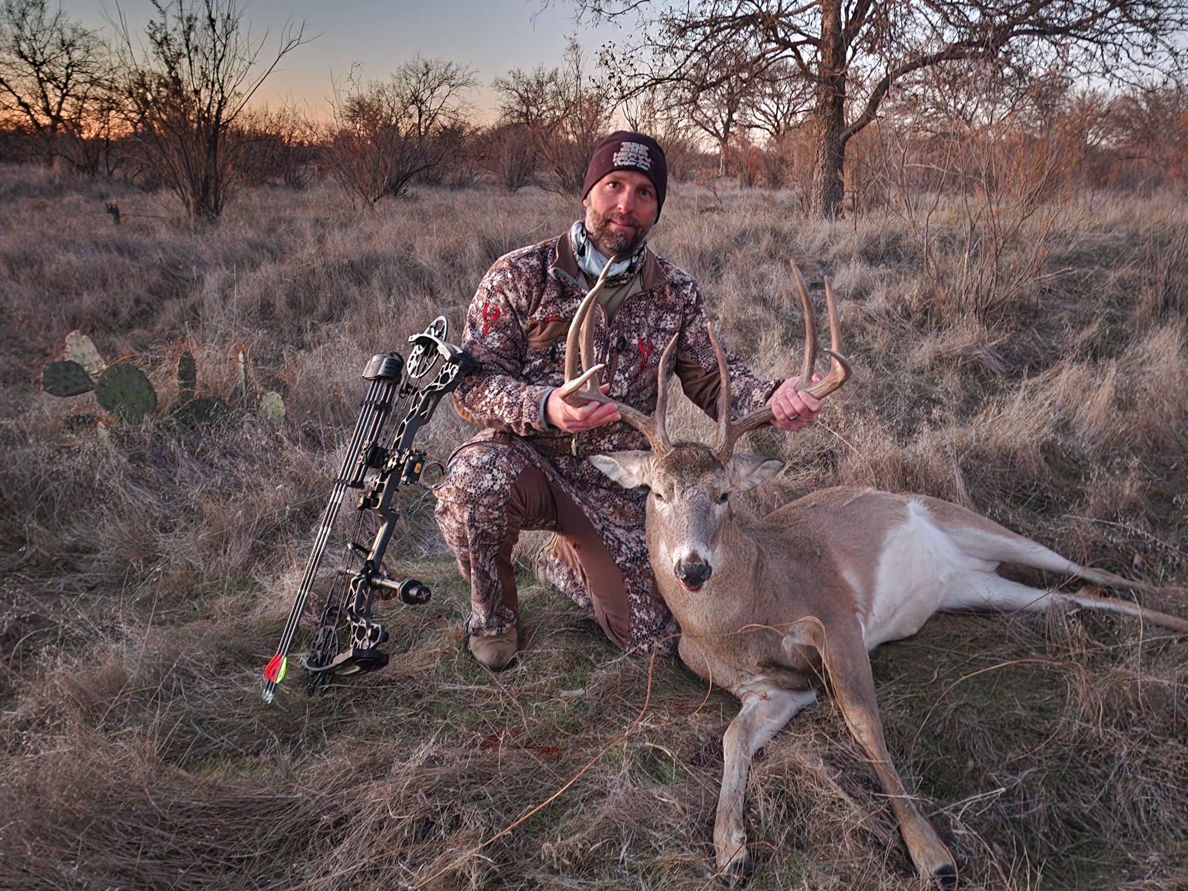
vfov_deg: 51.3
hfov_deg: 65.2
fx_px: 927
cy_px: 422
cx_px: 646
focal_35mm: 27
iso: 2000
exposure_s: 1/8
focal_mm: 6.4
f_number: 1.8
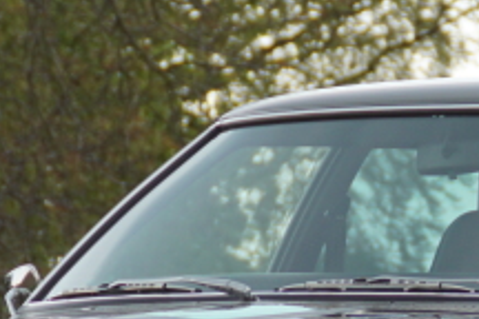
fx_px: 7110
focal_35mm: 534
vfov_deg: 2.6
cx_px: 468
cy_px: 387
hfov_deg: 3.9
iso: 200
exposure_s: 1/125
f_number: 5.6
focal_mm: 75
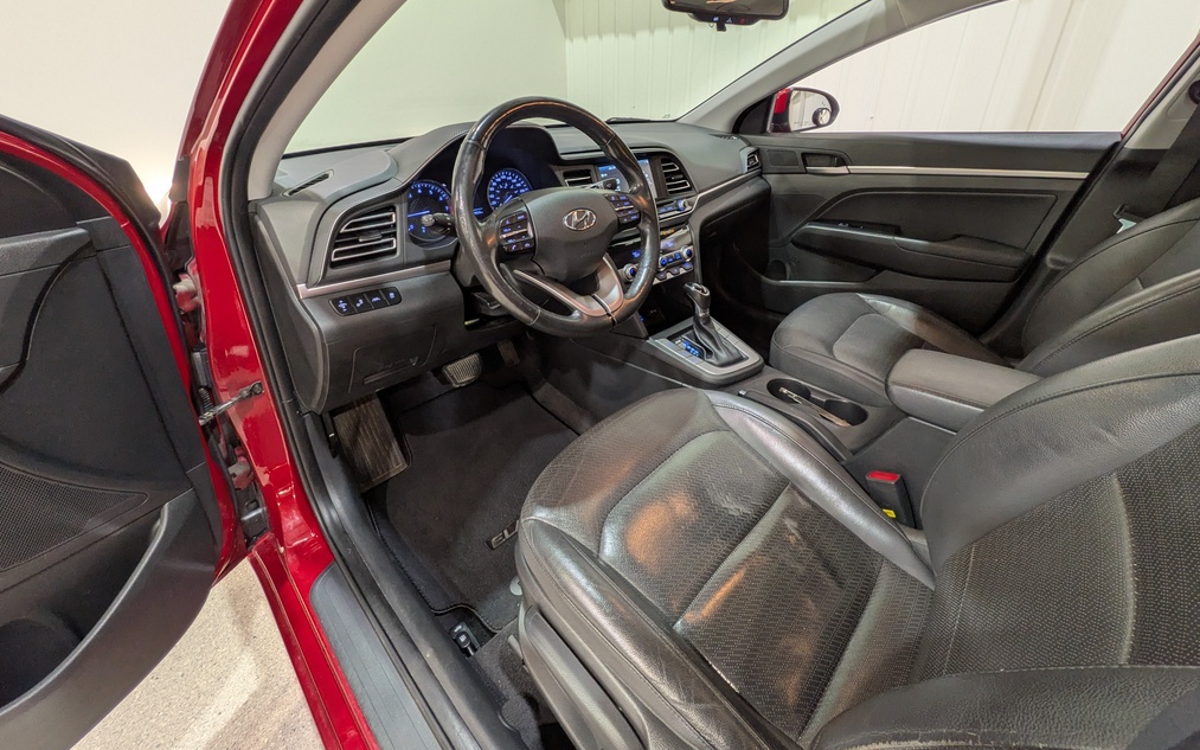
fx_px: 491
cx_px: 597
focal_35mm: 15
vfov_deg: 74.0
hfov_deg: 101.5
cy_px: 302
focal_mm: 1.83
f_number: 2.2
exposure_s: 1/33.3
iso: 70
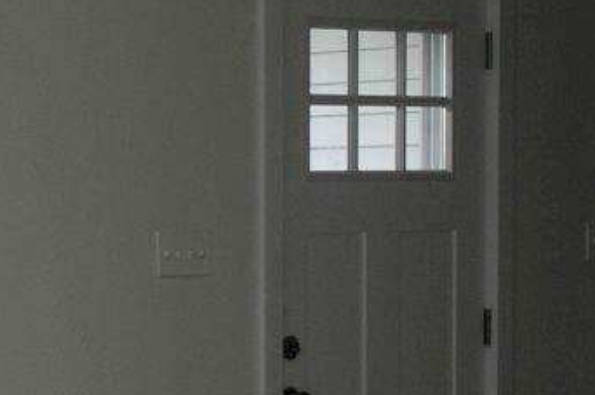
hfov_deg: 11.8
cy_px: 267
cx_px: -552
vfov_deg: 8.7
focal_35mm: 158
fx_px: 2608
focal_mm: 24
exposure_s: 1/100
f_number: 6.3
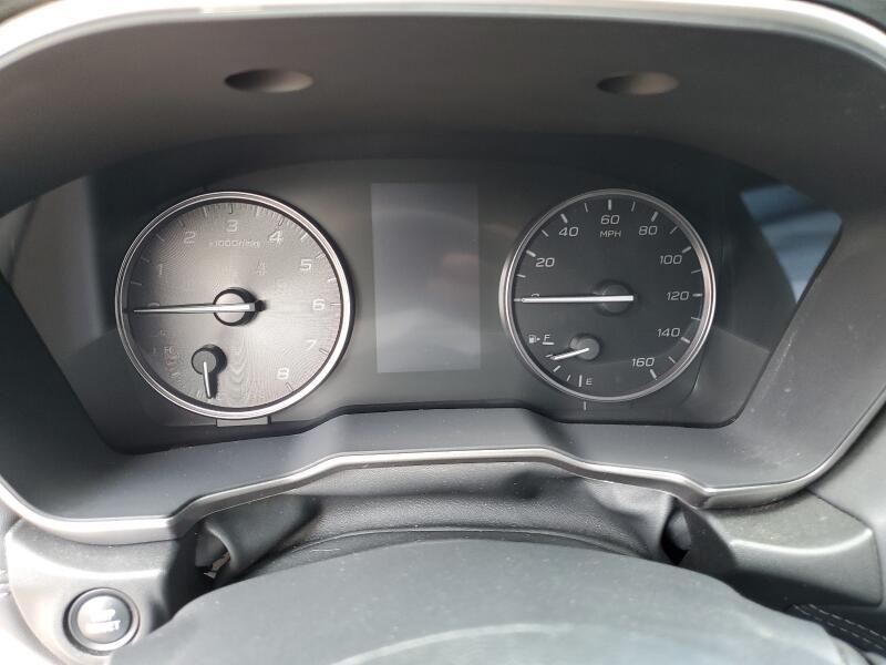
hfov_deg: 67.3
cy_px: 332
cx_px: 443
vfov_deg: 53.1
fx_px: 665
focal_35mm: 26
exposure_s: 1/60.2
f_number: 1.5
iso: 94
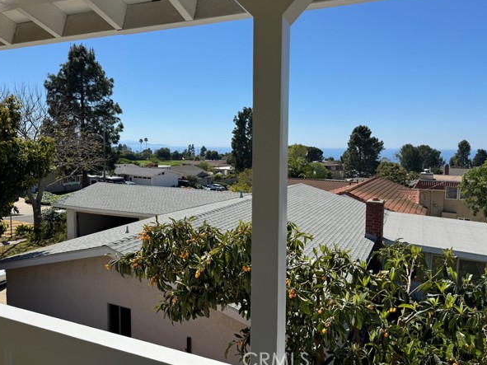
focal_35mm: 26
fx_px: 366
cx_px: 239
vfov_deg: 53.0
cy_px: 174
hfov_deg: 67.3
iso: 80
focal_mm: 6.76
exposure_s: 1/6410
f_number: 1.78
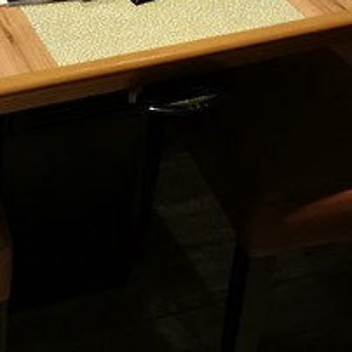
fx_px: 978
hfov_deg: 19.3
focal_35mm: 85
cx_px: -59
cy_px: -166
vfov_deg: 18.3
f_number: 2.2
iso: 200
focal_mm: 4.5
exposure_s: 1/30
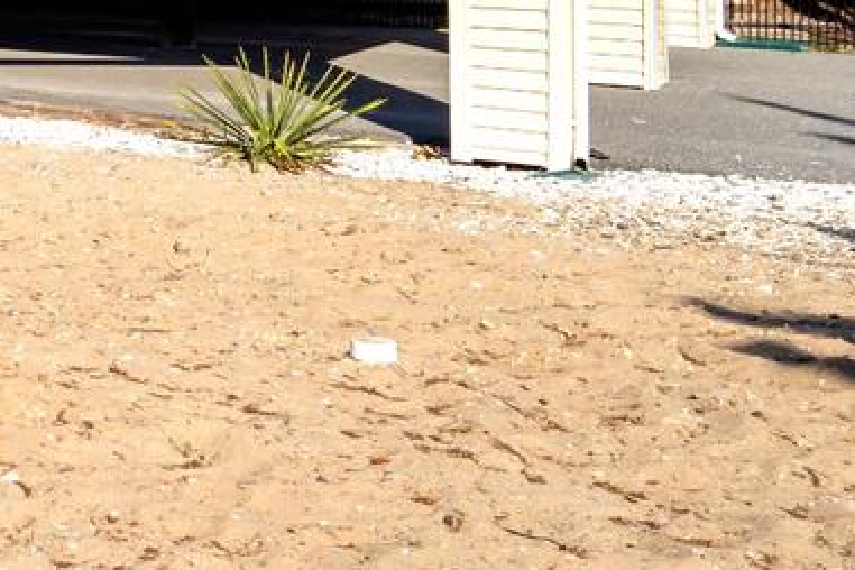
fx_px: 1660
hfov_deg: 20.7
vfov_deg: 17.6
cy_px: -269
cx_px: -664
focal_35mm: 70
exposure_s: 1/500
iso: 160
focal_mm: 18.5
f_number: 7.1
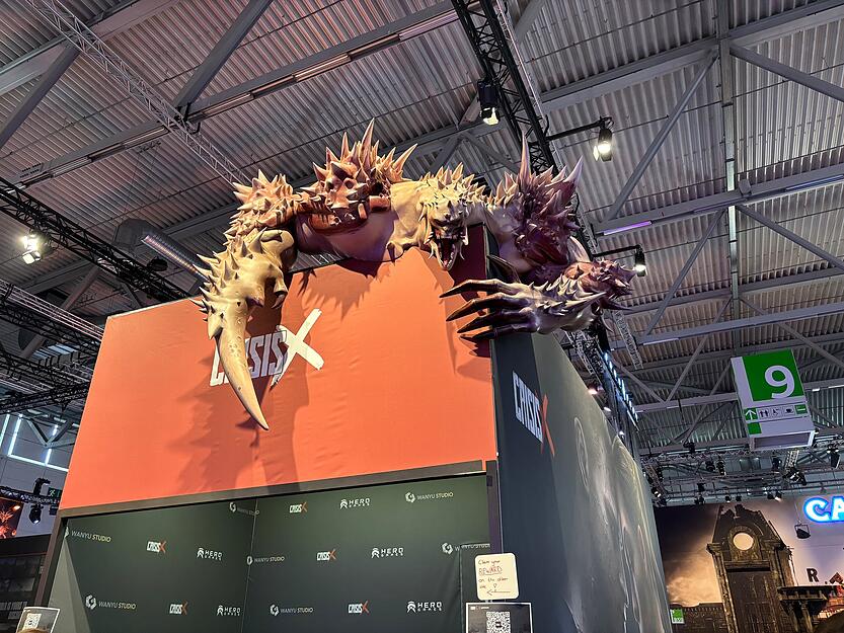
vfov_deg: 53.1
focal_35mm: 26
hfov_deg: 67.3
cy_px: 316
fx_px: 634
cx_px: 422
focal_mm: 5.96
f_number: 1.6
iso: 200
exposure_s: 1/49
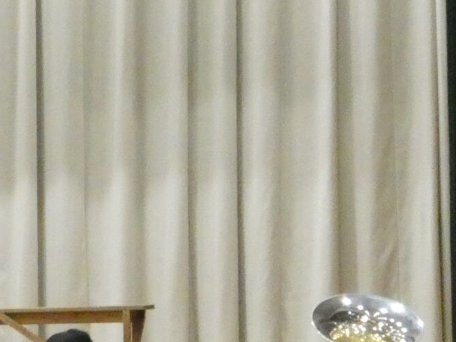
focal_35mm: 305
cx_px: -388
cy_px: 446
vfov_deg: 4.8
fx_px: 4017
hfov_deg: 6.3
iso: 1600
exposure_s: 1/50
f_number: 4.7
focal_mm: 14.1
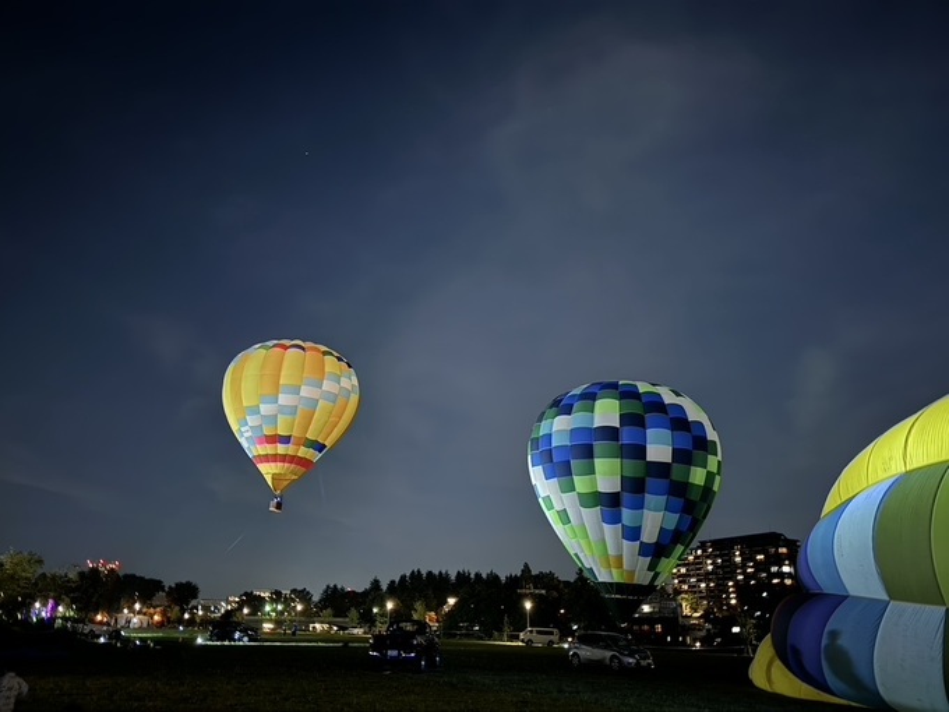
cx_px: 474
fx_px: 658
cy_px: 356
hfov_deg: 71.6
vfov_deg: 56.8
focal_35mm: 24
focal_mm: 6.76
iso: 2000
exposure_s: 1/5
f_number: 1.78
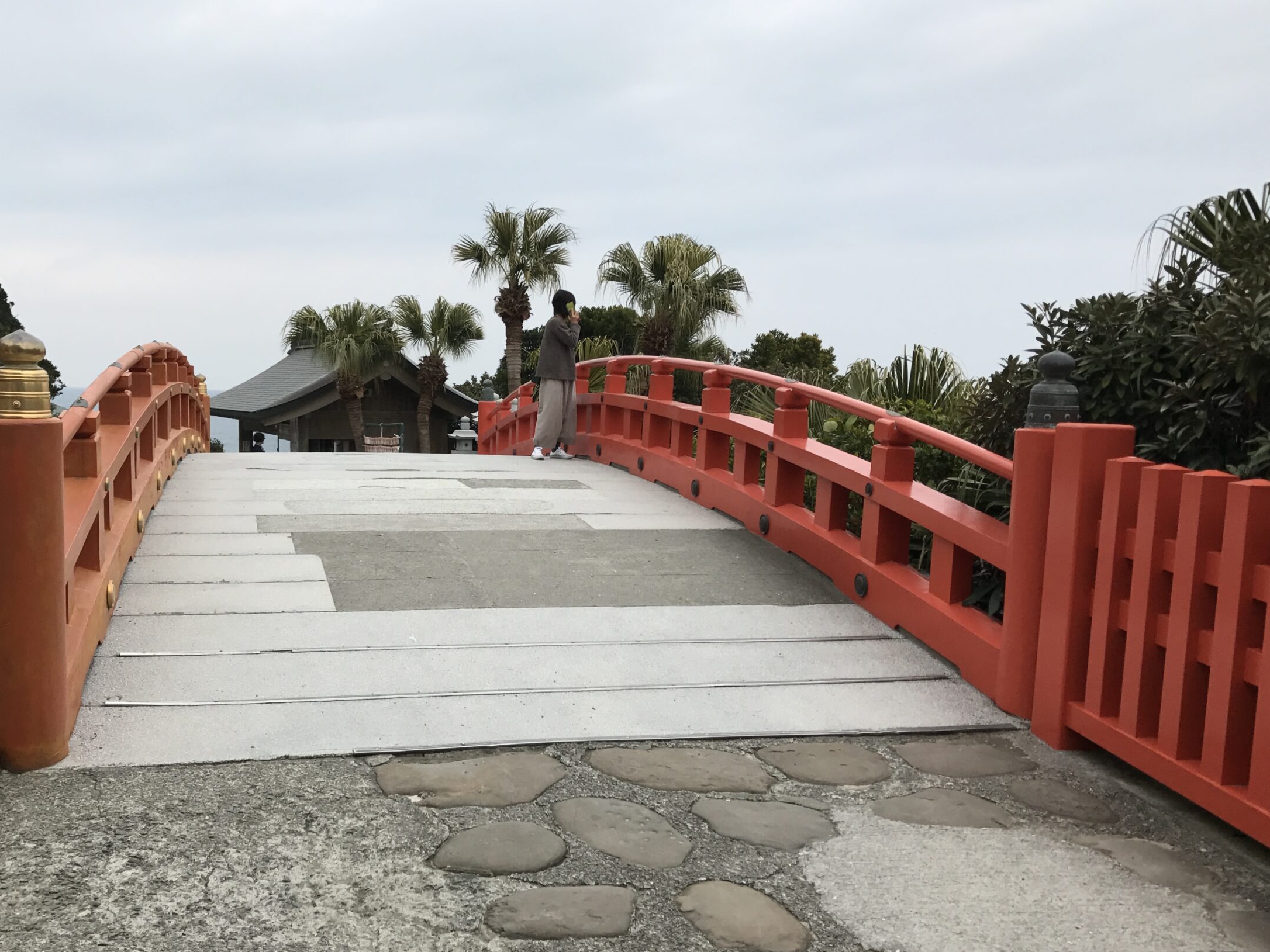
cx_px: 526
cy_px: 532
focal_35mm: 33
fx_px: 1211
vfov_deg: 42.9
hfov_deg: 55.1
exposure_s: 1/1244
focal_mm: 3.99
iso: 20
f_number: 1.8
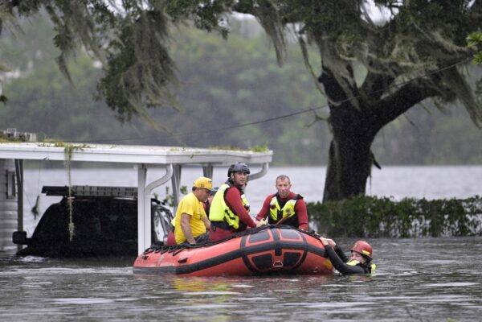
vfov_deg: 2.3
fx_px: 8033
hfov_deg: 3.4
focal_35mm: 600
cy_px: 161
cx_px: 241
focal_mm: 400
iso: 800
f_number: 4.5
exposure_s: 1/1000
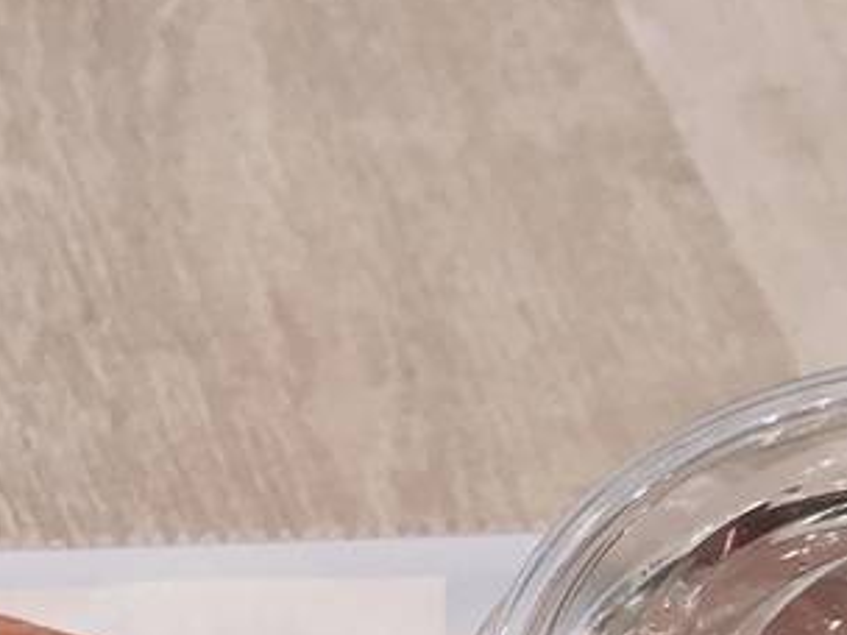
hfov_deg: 15.6
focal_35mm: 122
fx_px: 2985
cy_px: 1317
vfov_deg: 10.9
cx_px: -134
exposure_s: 1/30
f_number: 2.2
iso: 40
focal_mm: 4.15
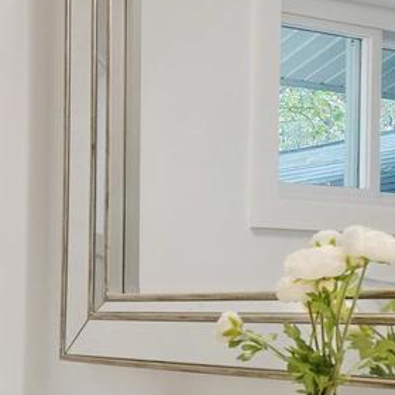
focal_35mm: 70
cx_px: -161
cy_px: 322
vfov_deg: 24.2
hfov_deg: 21.5
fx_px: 904
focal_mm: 16
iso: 1250
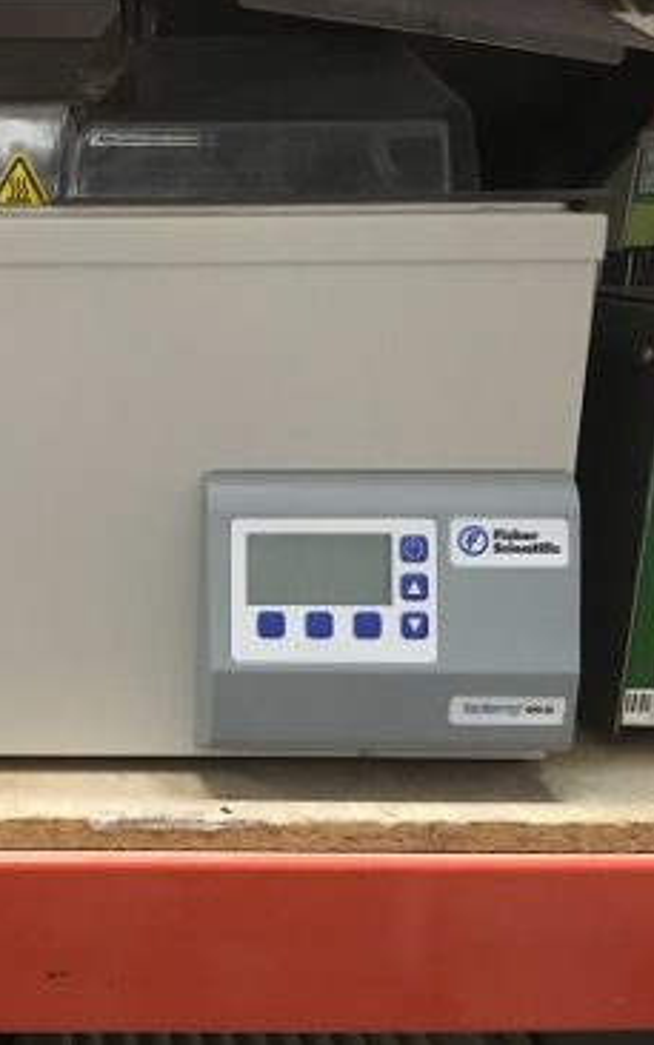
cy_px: 524
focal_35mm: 42
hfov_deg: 28.9
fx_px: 1197
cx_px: 20
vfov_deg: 47.2
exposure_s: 1/15
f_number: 2.2
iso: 250
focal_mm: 4.15
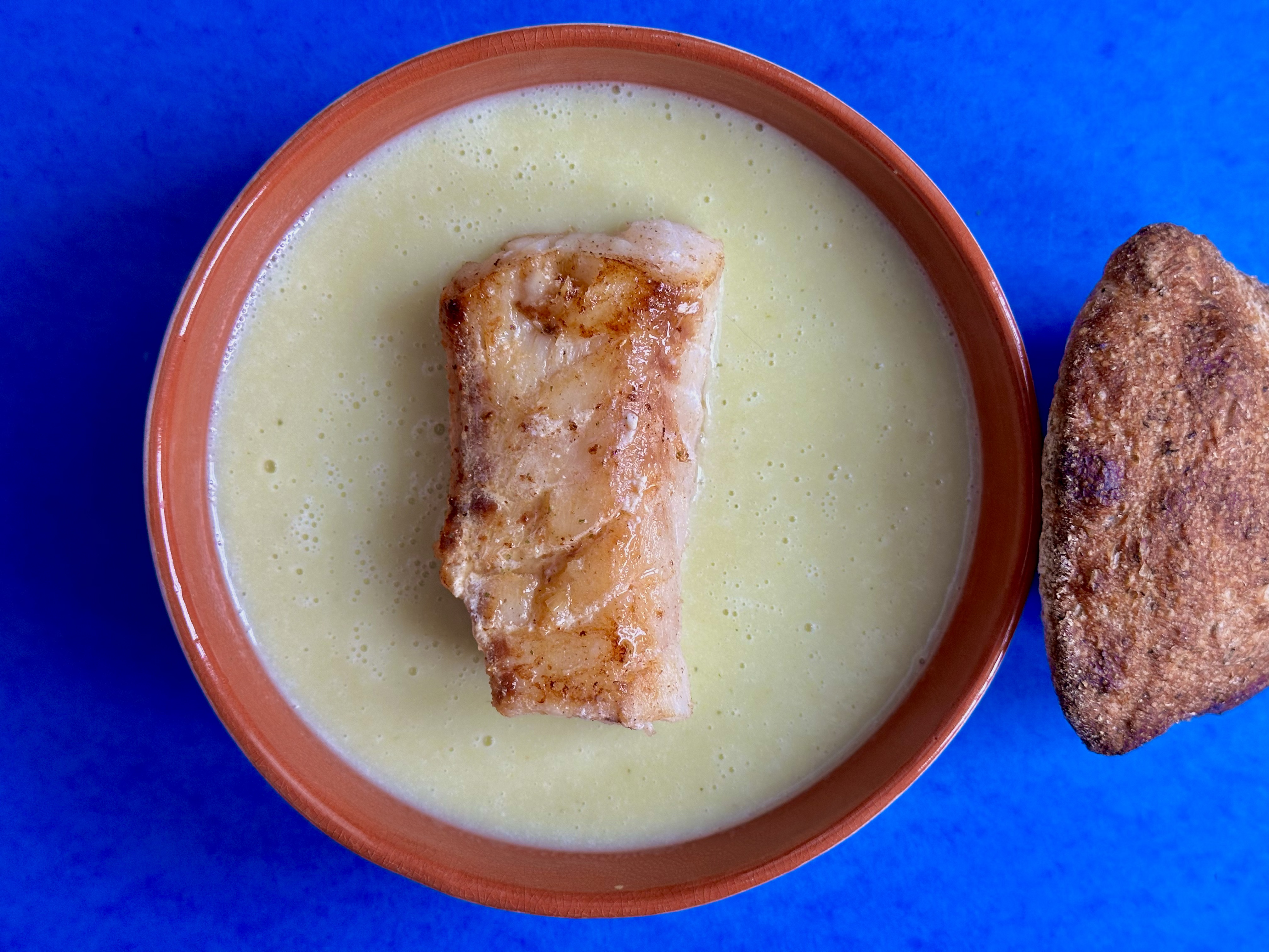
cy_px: 476
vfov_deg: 30.3
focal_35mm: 48
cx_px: 634
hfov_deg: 39.7
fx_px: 1760
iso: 80
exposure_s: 1/91
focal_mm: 6.86
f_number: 1.78
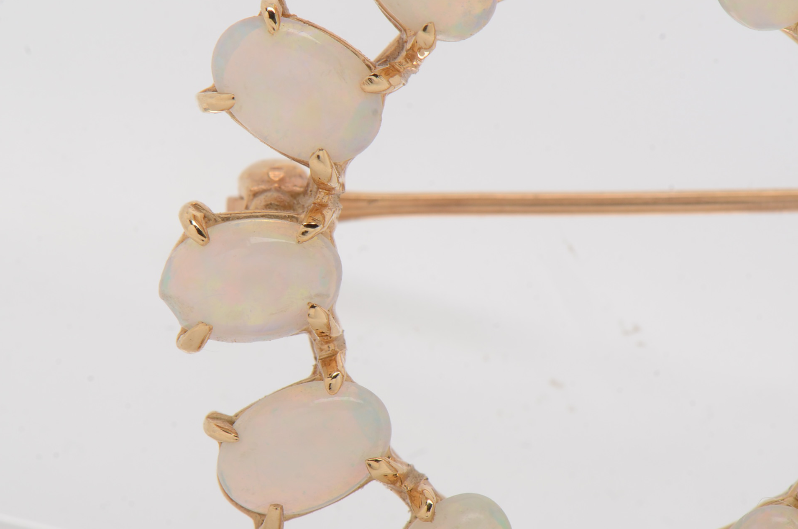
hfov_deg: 12.5
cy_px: 218
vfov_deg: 8.3
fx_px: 3642
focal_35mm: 165
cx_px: 283
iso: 200
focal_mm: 85
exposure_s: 1/125
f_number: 18
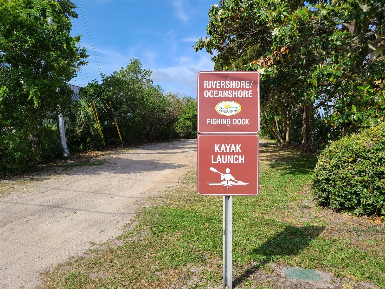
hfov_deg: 67.3
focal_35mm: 26
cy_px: 144
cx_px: 192
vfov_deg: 53.1
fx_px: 289
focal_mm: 5.4
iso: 40
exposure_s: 1/2151
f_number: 1.8
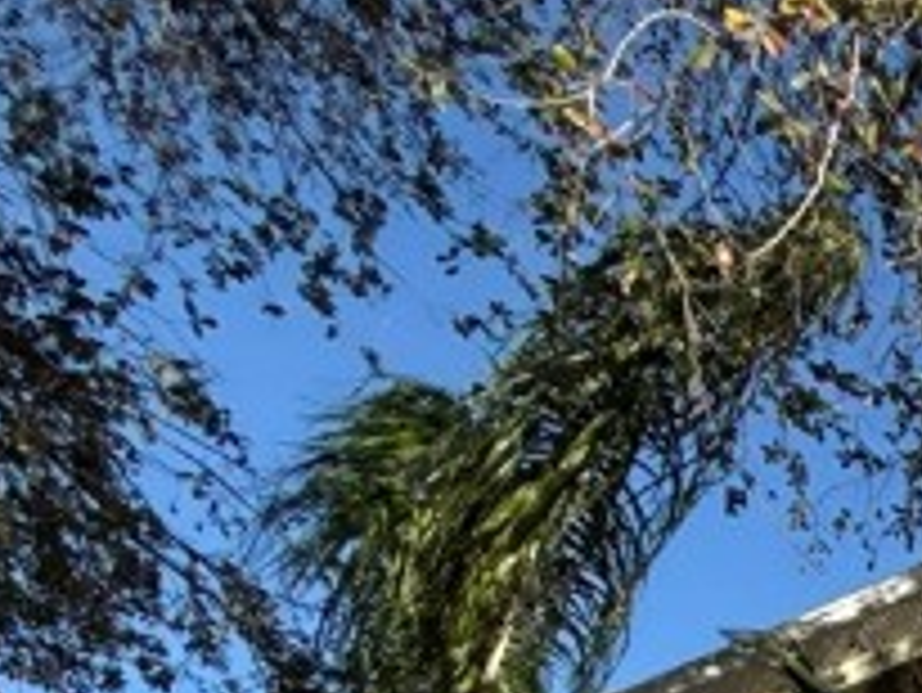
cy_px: 1480
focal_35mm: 70
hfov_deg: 18.0
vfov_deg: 15.5
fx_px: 1866
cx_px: 1884
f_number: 2.2
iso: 50
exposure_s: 1/1698
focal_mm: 2.22
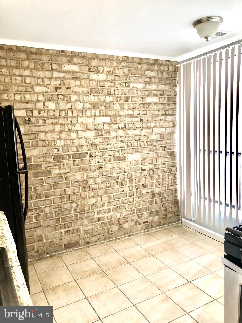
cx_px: 121
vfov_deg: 63.4
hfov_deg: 49.7
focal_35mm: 28
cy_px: 162
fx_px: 261
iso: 40
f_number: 1.8
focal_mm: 3.99
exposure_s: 1/20
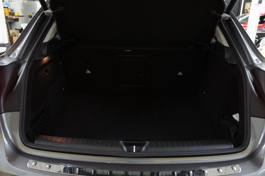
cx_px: 132
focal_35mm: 30
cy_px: 88
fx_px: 221
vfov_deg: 43.5
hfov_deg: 62.0
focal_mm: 20
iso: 1000
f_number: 4
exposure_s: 1/30
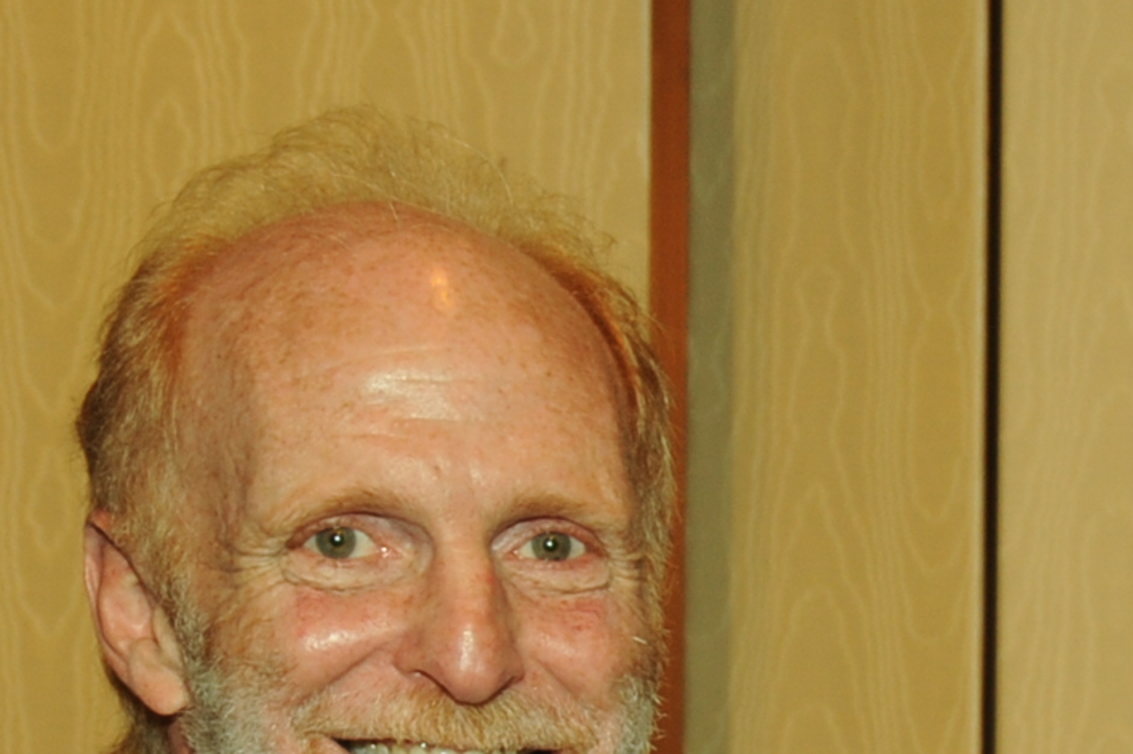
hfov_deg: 8.9
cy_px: 1441
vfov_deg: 6.0
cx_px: 1727
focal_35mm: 225
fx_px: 7076
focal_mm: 50
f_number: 7.1
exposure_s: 1/80
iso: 800
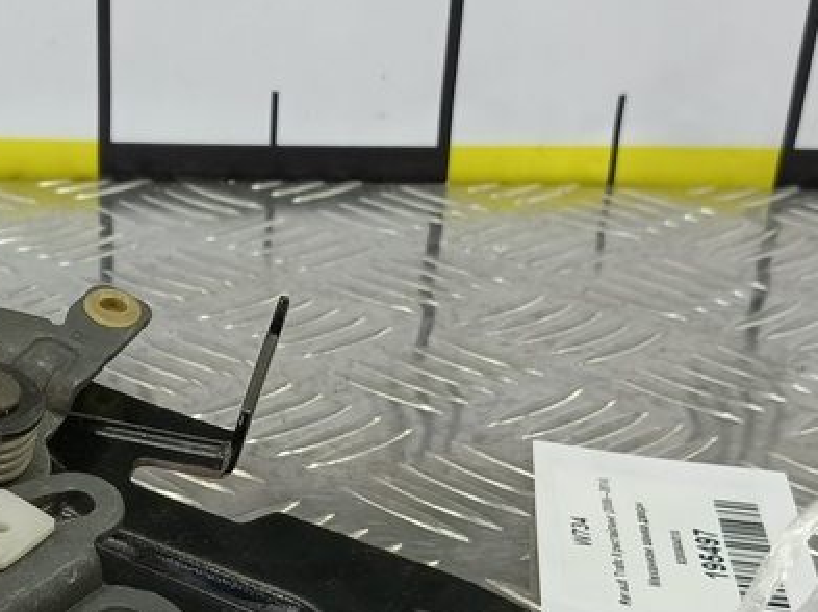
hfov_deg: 31.2
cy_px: 660
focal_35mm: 60
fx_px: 1417
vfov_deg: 23.0
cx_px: 135
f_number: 1.6
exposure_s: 1/50
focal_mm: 4.11
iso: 129
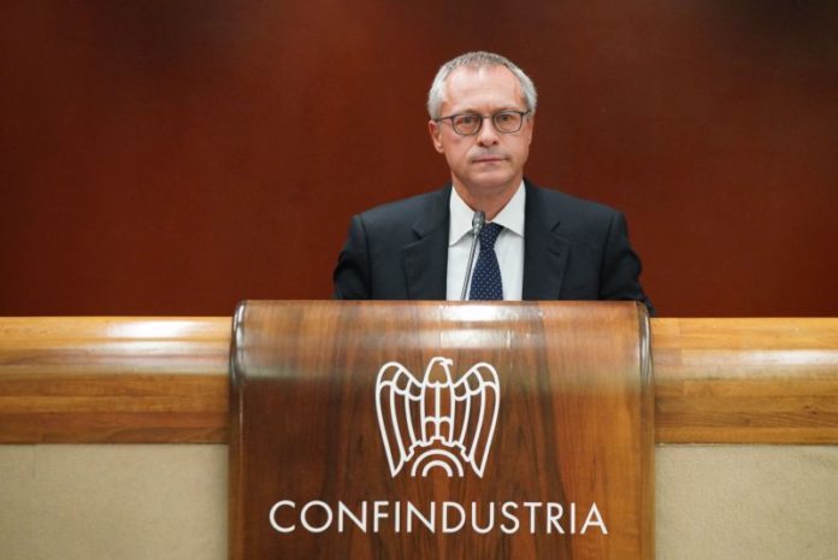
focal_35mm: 119
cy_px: 280
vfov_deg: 11.5
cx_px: 419
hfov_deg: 17.2
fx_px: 2772
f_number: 5.6
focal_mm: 119
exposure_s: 1/125
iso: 10000
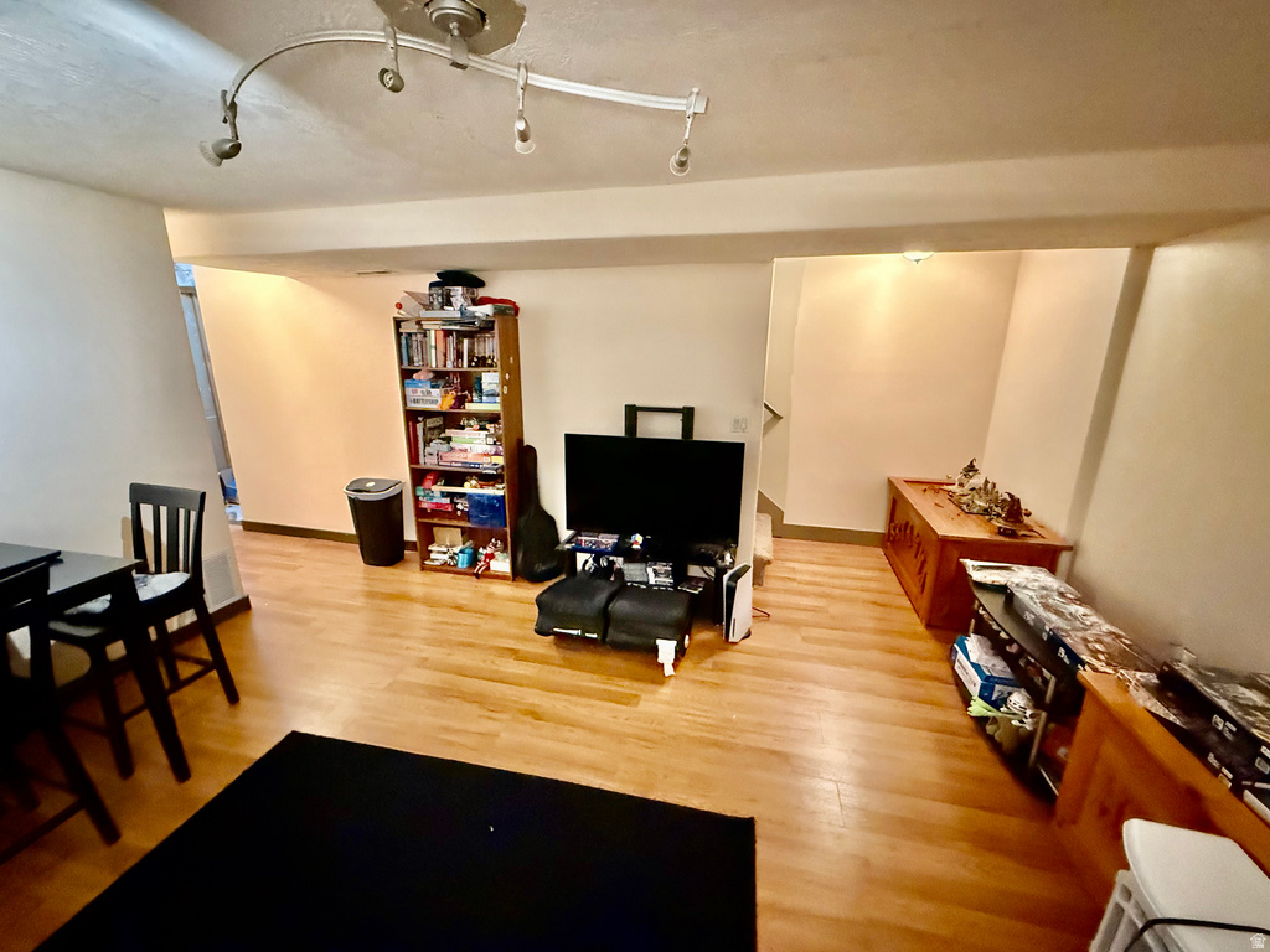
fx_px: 514
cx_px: 635
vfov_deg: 85.7
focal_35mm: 14
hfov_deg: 102.1
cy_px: 476
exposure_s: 1/40
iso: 1250
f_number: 2.2
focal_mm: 2.22
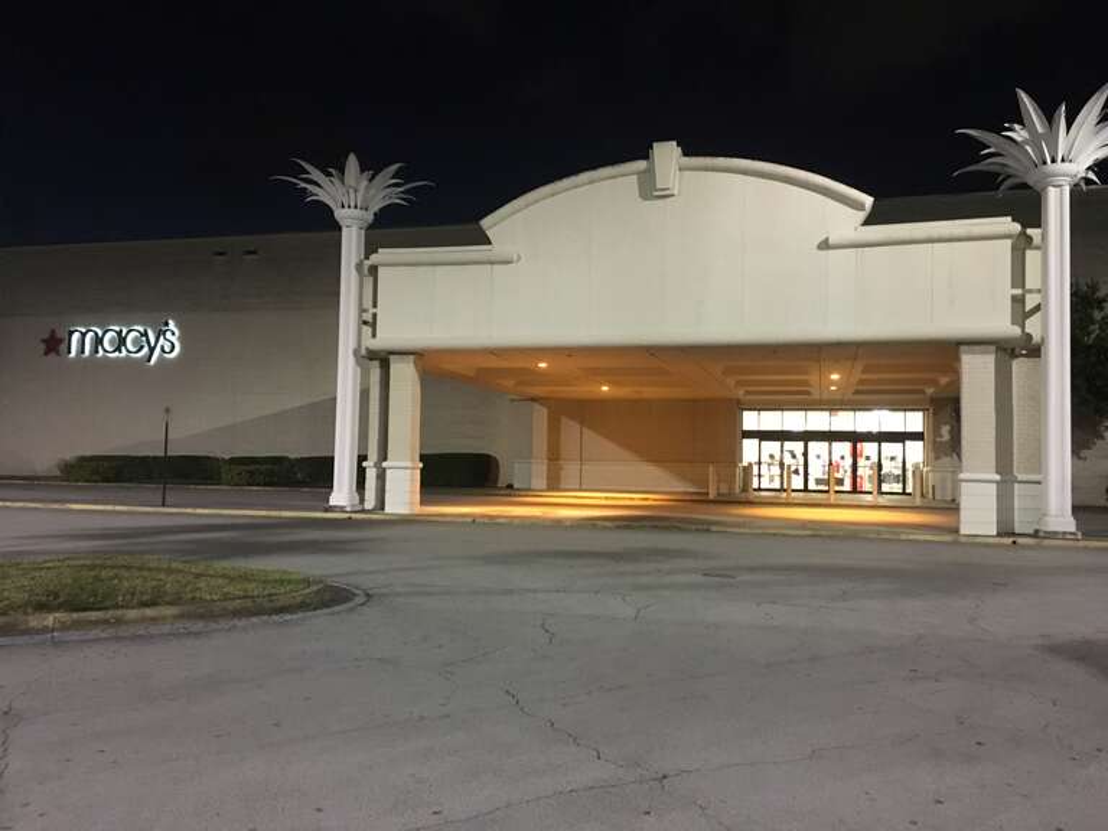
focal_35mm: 29
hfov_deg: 61.7
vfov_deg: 48.2
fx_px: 928
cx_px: 554
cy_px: 416
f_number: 2.2
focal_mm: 4.15
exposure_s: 1/15
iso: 250
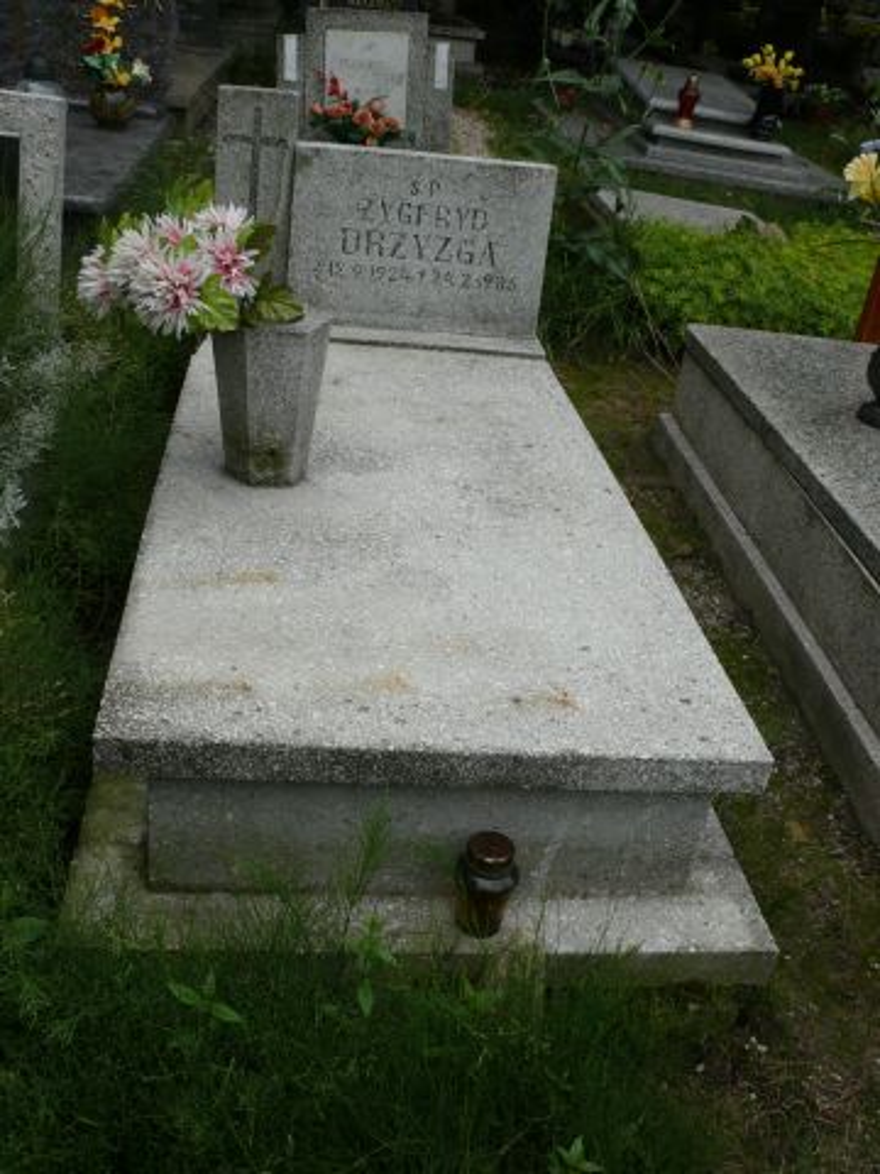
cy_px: 587
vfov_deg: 52.6
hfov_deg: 40.7
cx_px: 440
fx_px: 1186
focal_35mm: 35
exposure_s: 1/200
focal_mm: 7.4
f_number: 5
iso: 100
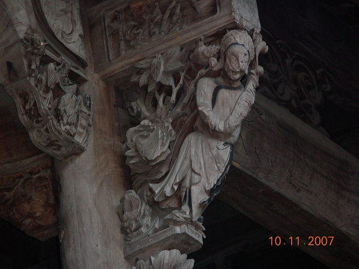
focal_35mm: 196
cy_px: 134
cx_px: 180
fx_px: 2033
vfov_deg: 7.6
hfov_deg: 10.1
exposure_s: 1/204
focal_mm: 32.7
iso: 200
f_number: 3.5
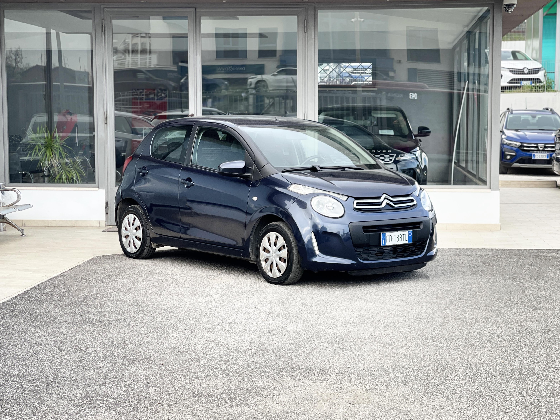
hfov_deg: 30.3
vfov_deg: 22.9
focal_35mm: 64
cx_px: 280
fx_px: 1035
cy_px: 210
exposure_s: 1/121
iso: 32
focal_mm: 7.5
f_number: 2.2
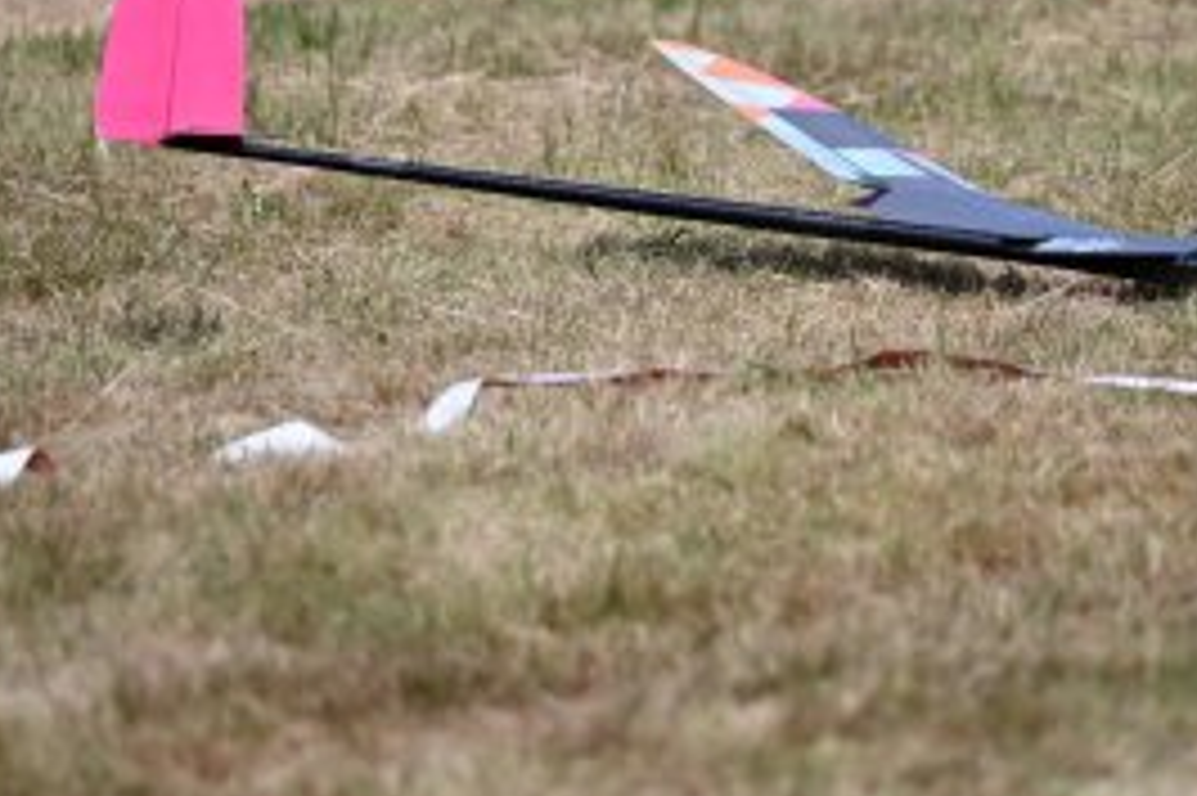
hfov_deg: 3.2
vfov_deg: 2.1
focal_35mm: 655
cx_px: 700
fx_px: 21764
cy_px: 175
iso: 320
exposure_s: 1/2500
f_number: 6.3
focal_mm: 350
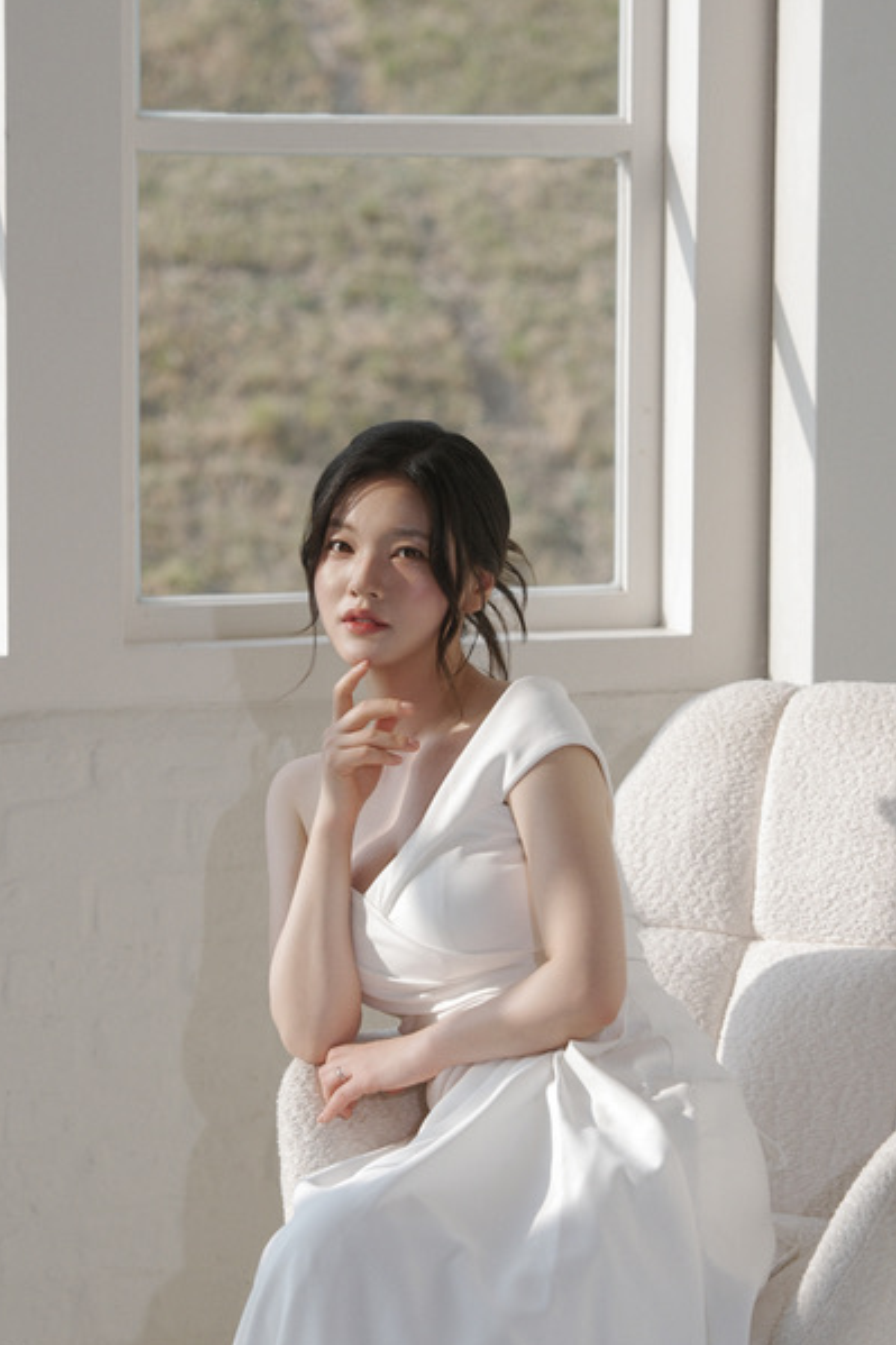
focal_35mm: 127
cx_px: 371
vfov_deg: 16.1
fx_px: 4744
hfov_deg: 10.8
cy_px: 707
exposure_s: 1/400
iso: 125
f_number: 2.8
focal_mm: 70
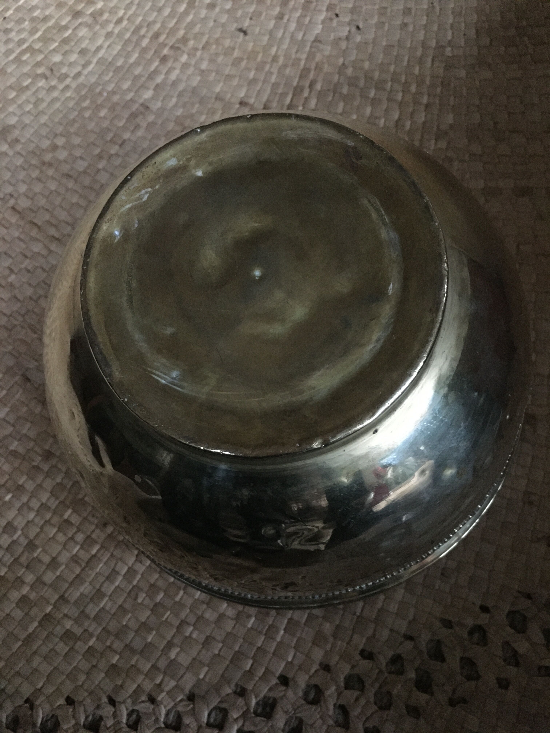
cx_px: 275
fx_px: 614
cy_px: 366
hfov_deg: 48.2
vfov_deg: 61.7
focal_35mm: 29
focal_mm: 4.15
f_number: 2.2
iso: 500
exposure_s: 1/17
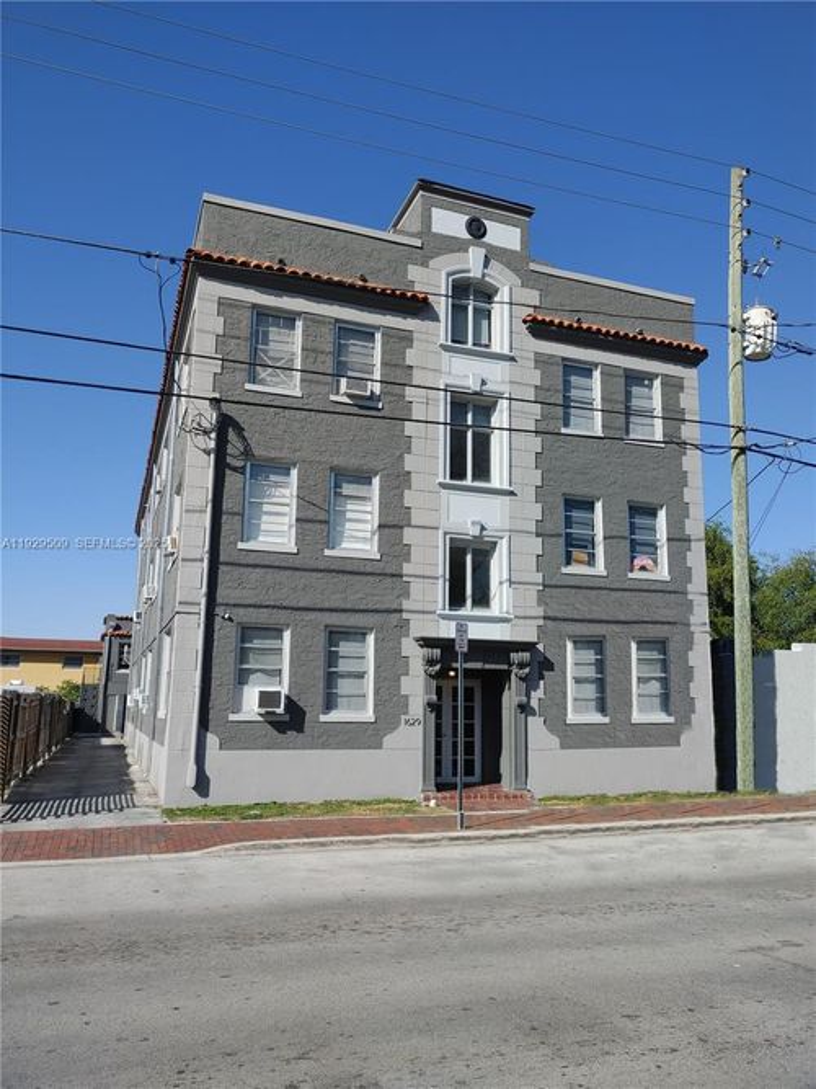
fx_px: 817
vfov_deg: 67.3
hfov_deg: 53.0
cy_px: 544
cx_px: 408
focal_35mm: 26
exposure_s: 1/2703
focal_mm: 5.58
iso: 50
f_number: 1.8
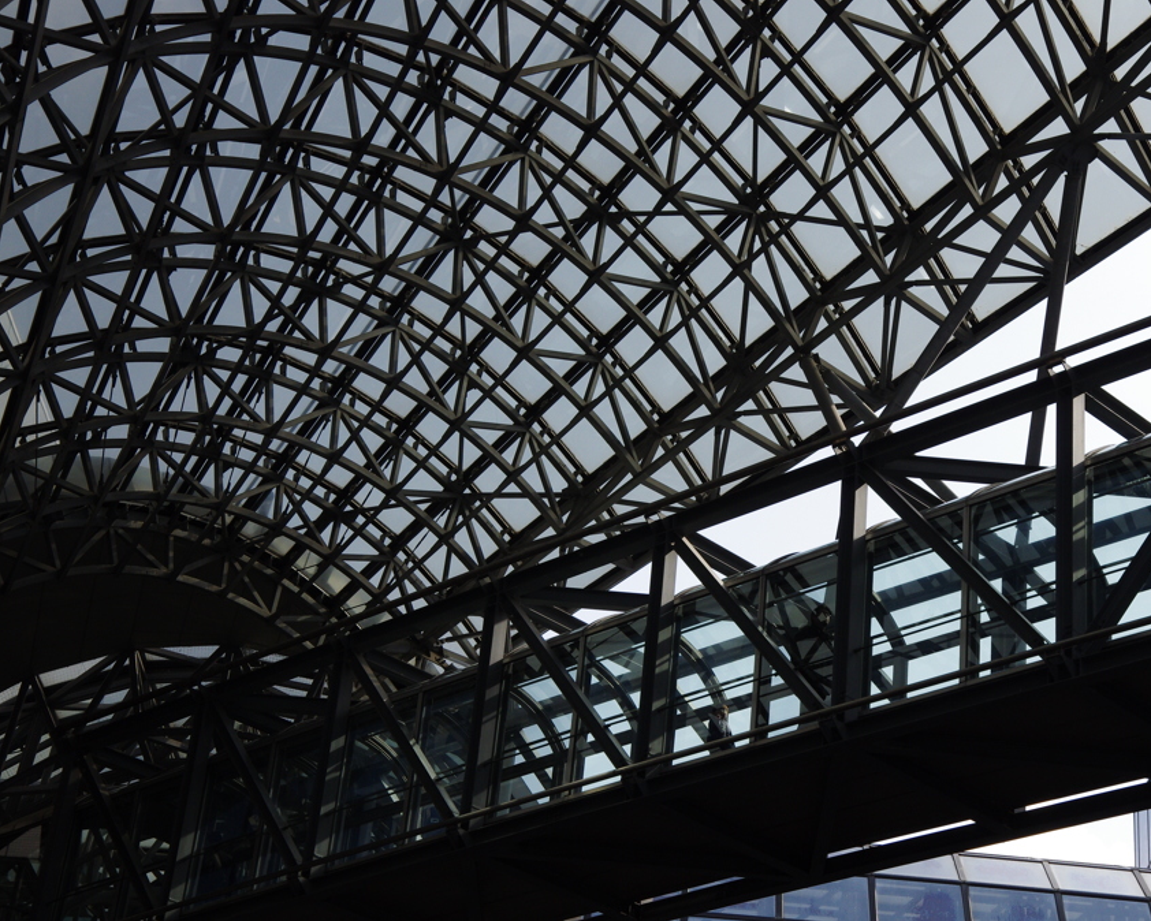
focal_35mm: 82
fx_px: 2794
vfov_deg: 18.7
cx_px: 699
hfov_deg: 23.2
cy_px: 459
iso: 640
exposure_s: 1/800
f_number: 11
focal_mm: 48
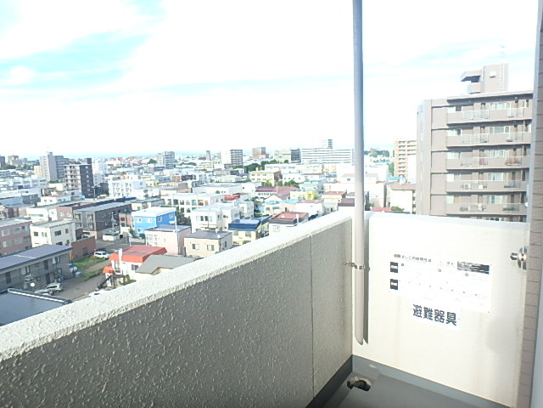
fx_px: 329
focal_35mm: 21
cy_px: 204
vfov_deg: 63.4
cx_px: 272
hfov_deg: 79.0
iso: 125
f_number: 3.5
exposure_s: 1/320
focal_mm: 3.7
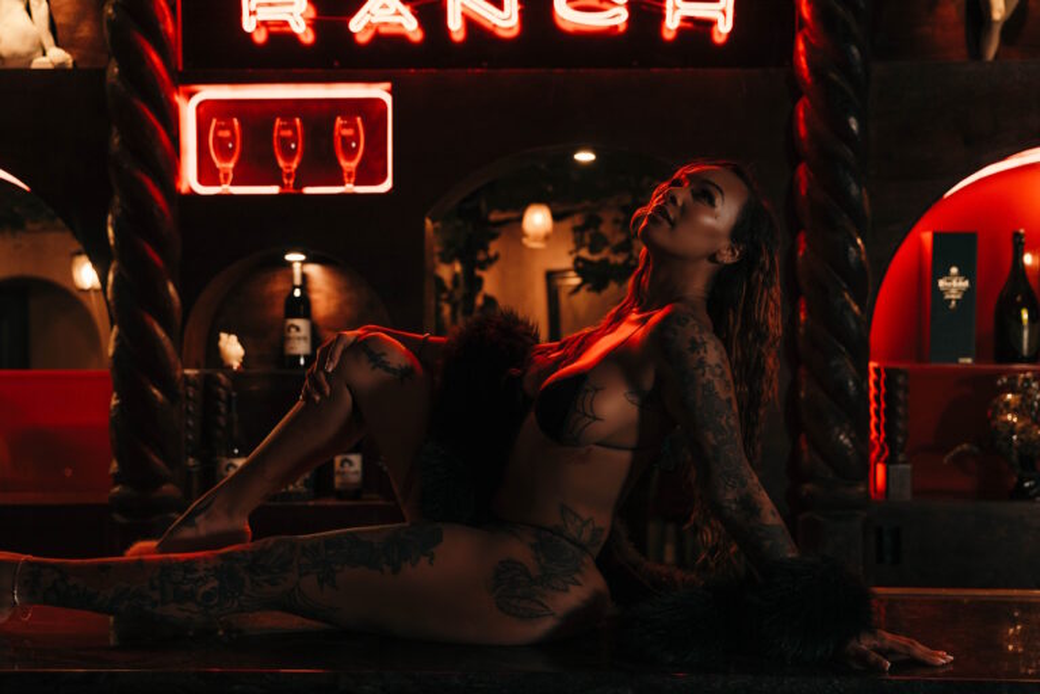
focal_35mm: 46
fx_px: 1329
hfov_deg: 42.7
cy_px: 347
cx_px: 520
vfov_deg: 29.2
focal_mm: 46
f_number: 2.8
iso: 1000
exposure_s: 1/200
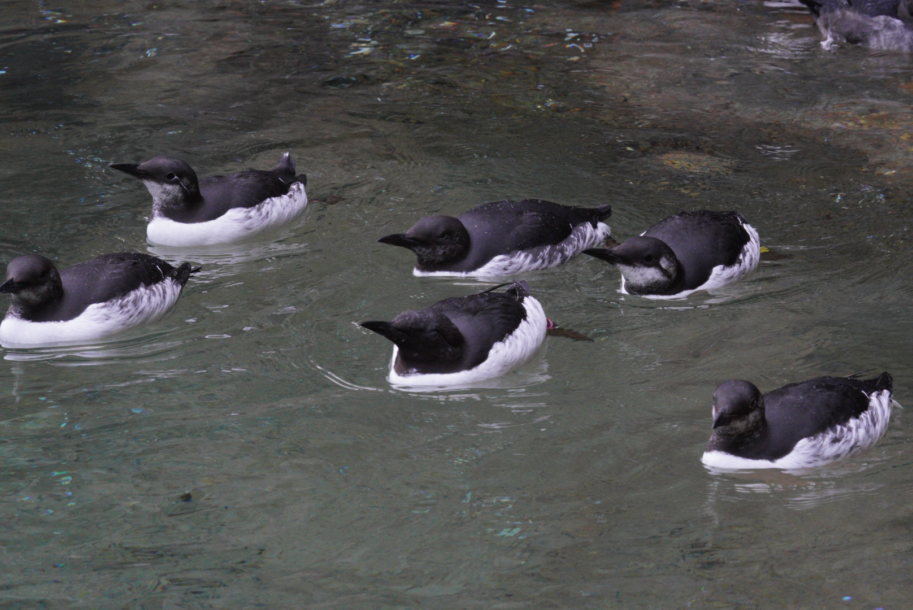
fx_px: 3426
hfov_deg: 15.2
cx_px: 456
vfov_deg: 10.2
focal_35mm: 135
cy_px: 305
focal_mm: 90
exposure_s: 1/160
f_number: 13
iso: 3200
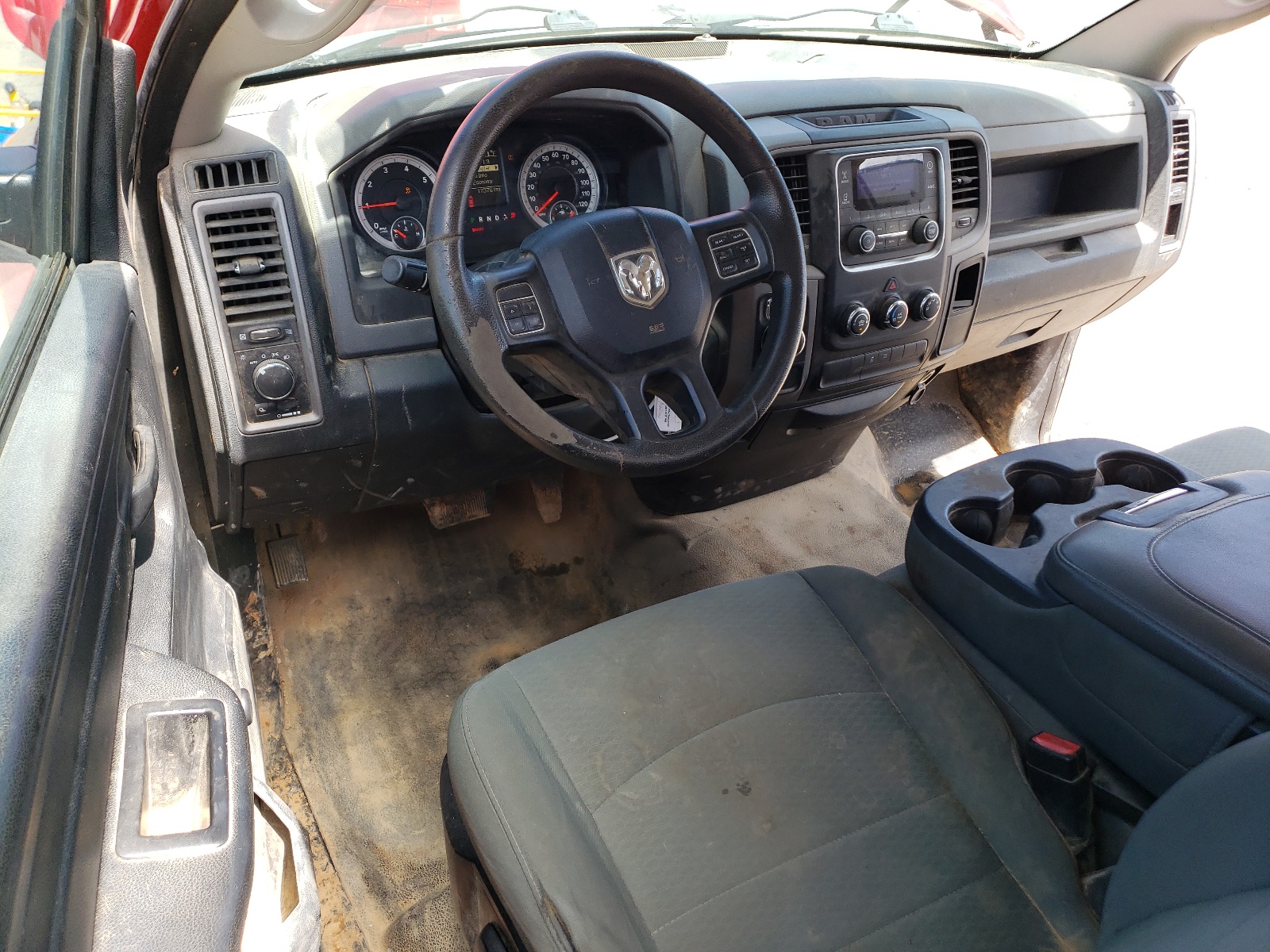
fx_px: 954
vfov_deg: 53.1
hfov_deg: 67.3
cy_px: 476
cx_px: 635
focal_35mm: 26
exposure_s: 1/385
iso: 50
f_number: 1.5
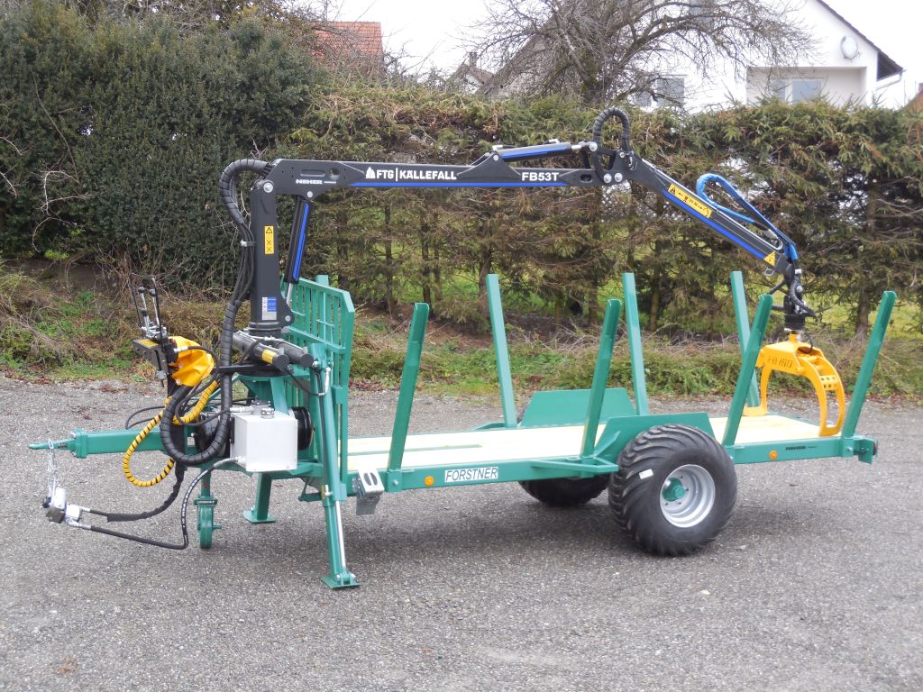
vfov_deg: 22.3
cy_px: 346
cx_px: 462
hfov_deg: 29.4
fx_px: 1760
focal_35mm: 66
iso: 160
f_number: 4.2
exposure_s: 1/30
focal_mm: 10.9
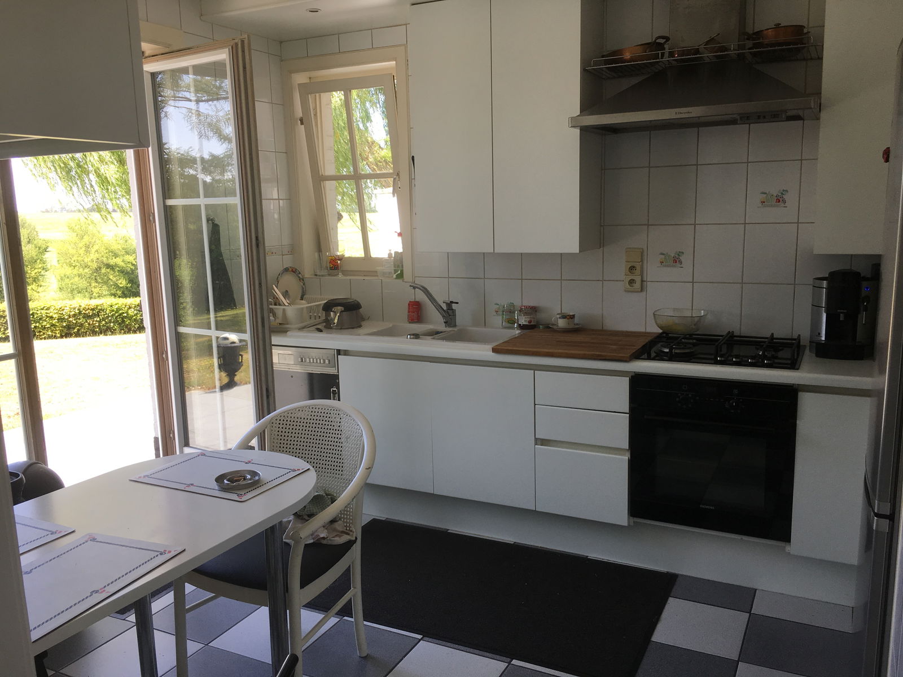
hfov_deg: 61.7
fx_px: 756
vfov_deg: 48.2
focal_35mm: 29
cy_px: 338
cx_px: 452
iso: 25
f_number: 2.2
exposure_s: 1/166
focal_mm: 4.15
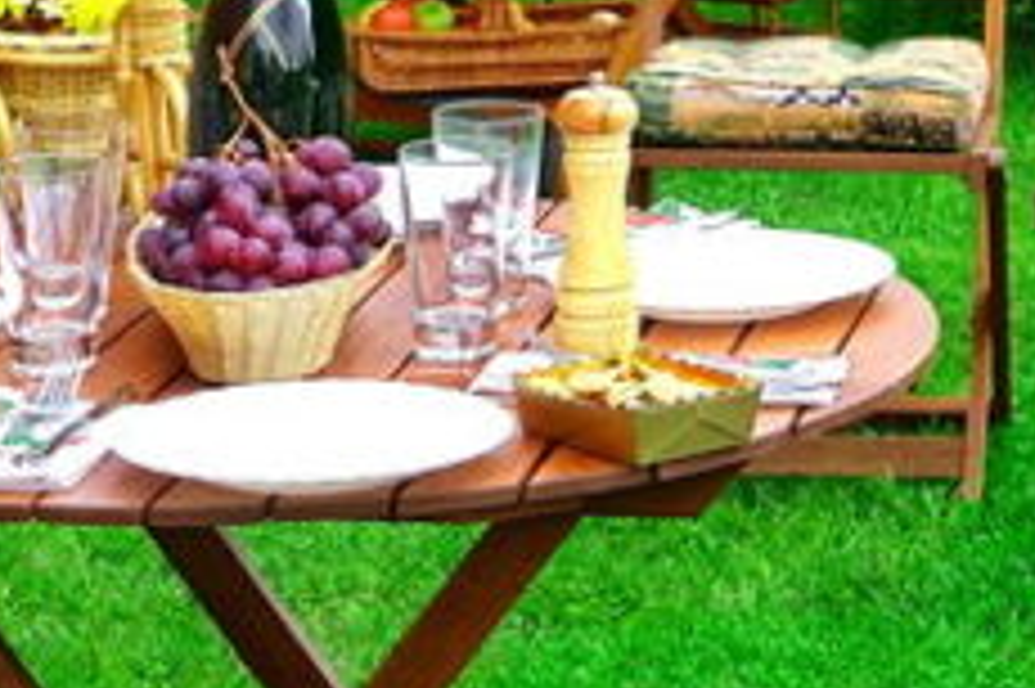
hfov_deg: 12.2
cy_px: 528
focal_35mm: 167
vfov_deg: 8.2
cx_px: 914
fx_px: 4798
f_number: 4
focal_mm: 17.48
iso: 100
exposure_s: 1/200
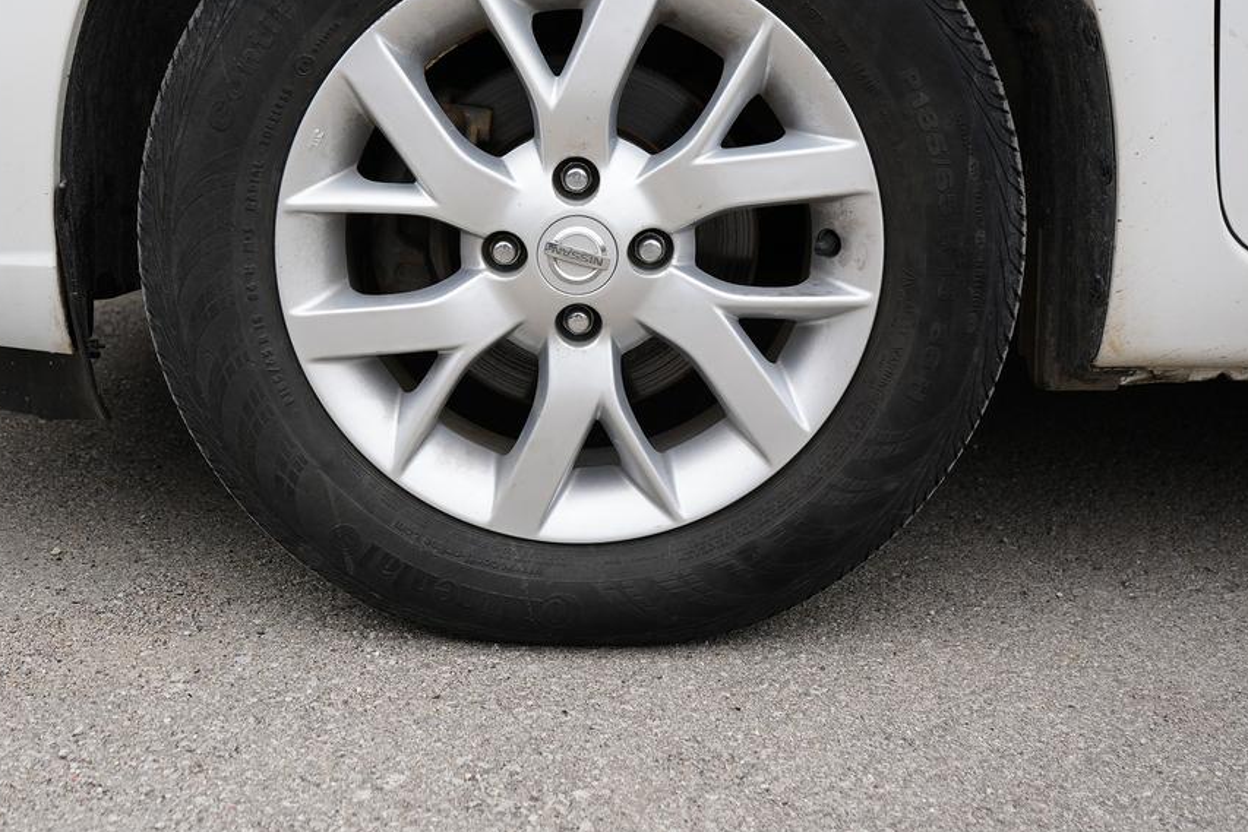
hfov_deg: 41.0
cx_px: 516
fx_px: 1664
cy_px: 235
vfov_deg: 27.8
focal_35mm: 48
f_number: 5
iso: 100
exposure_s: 1/200
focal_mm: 32
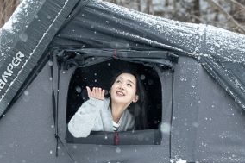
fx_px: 1986
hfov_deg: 7.1
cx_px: 130
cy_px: 76
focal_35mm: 292
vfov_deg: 4.7
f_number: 2.8
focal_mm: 72
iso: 1600
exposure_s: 1/250
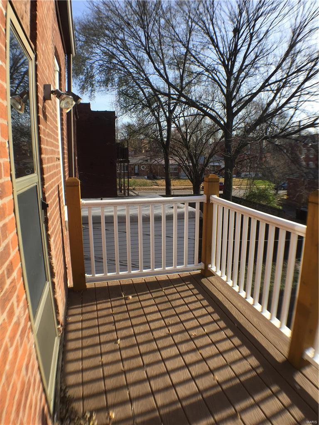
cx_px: 160
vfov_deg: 61.7
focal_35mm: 29
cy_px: 212
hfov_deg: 48.2
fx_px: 356
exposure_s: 1/964
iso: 32
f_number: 2.2
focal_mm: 4.15
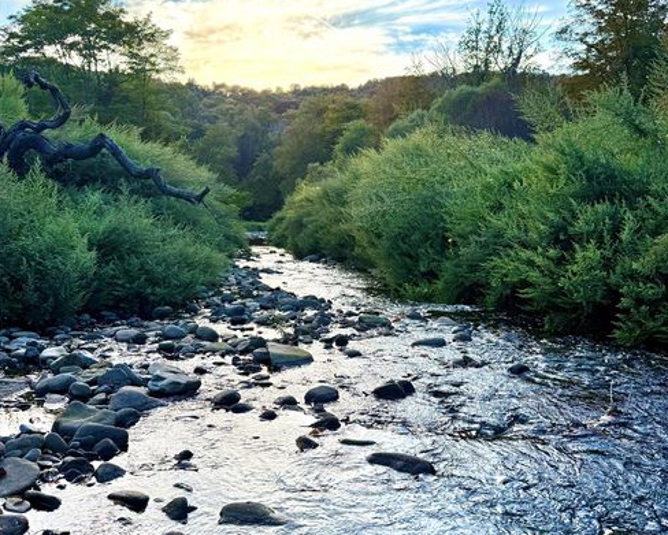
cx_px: 339
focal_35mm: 32
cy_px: 306
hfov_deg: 55.6
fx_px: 633
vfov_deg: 45.7
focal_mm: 6.76
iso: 80
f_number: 1.78
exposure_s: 1/1211
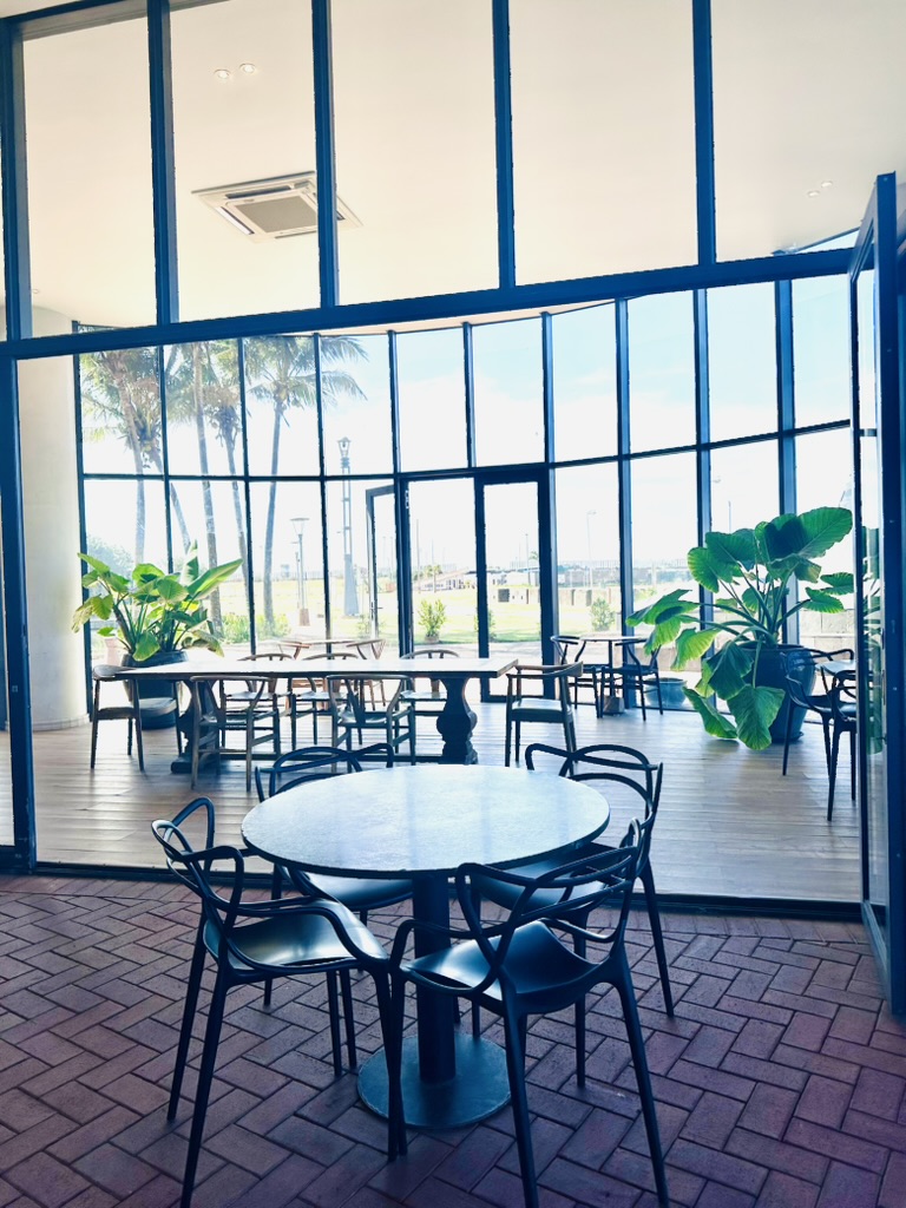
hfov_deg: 56.8
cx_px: 453
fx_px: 838
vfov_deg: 71.6
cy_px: 604
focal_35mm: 24
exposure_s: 1/2155
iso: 80
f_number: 1.78
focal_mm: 6.86
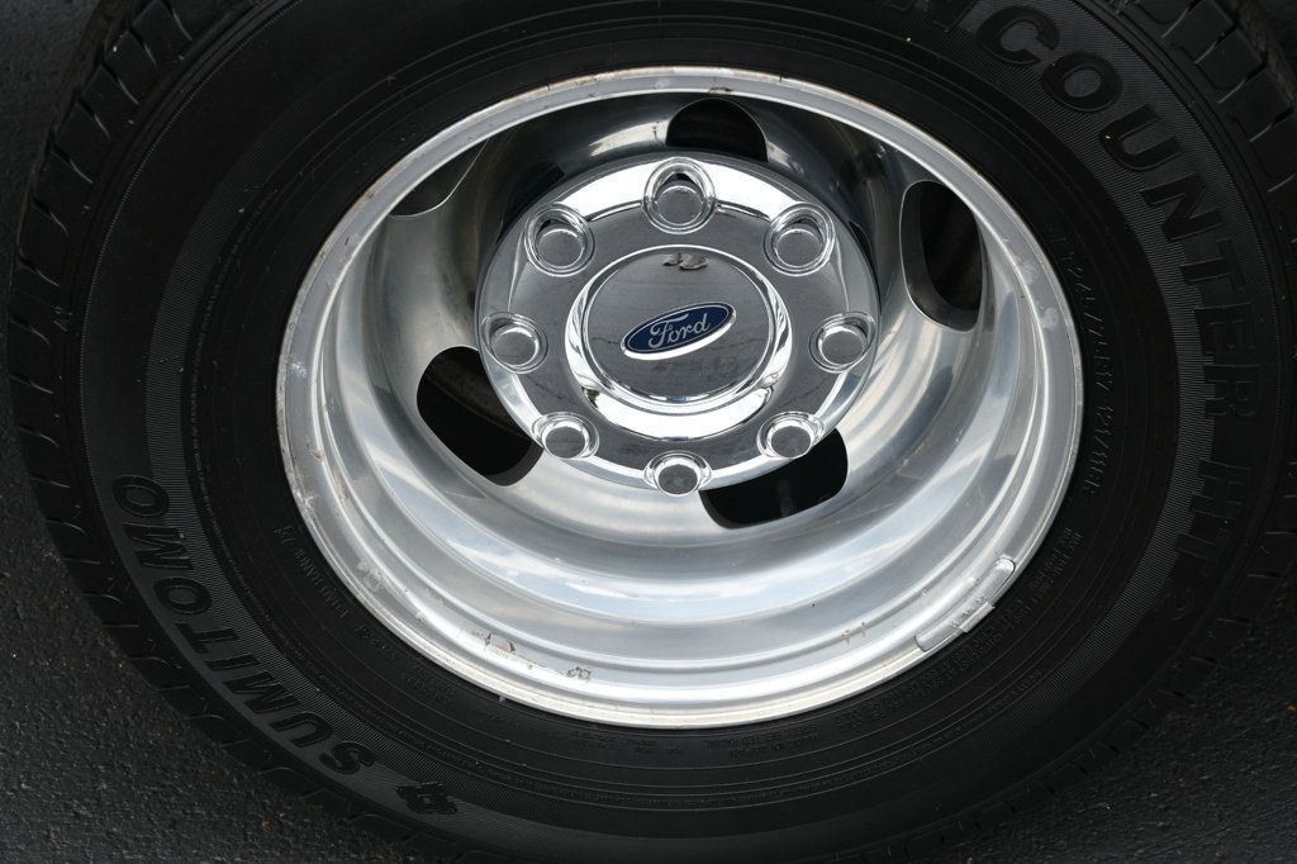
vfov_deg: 20.3
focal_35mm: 67
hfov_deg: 30.1
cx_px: 648
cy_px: 432
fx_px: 2413
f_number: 6.3
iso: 200
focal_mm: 45
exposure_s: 1/250
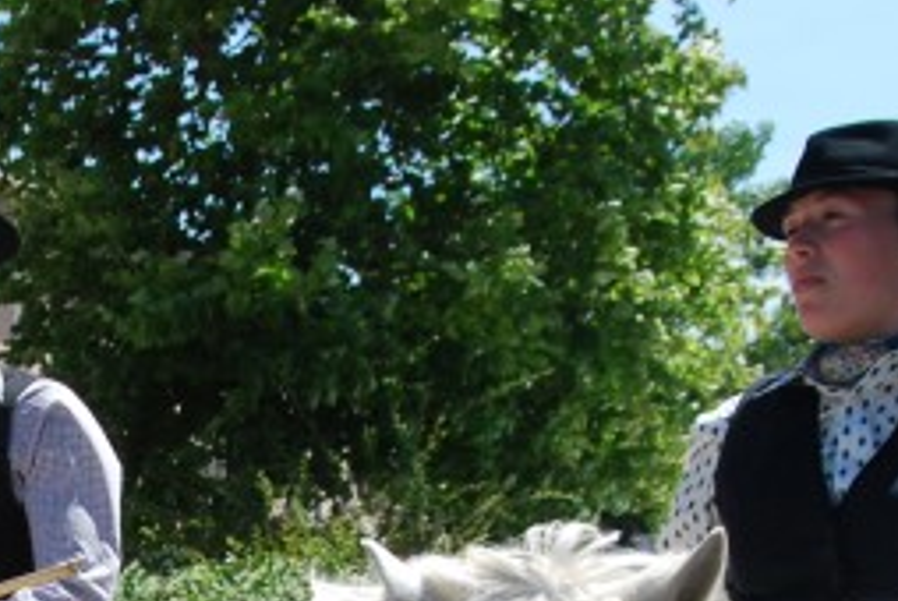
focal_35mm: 169
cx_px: -101
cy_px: 937
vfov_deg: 8.0
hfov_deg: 11.9
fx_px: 4220
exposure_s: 1/400
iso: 400
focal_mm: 32
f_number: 10
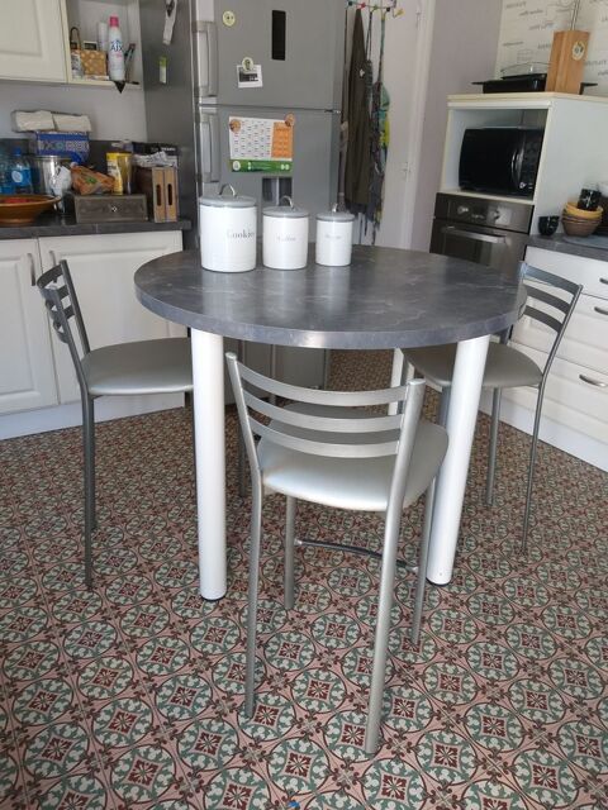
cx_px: 304
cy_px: 405
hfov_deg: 53.1
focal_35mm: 26
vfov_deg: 67.3
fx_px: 609
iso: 40
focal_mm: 3.93
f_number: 1.7
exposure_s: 1/50
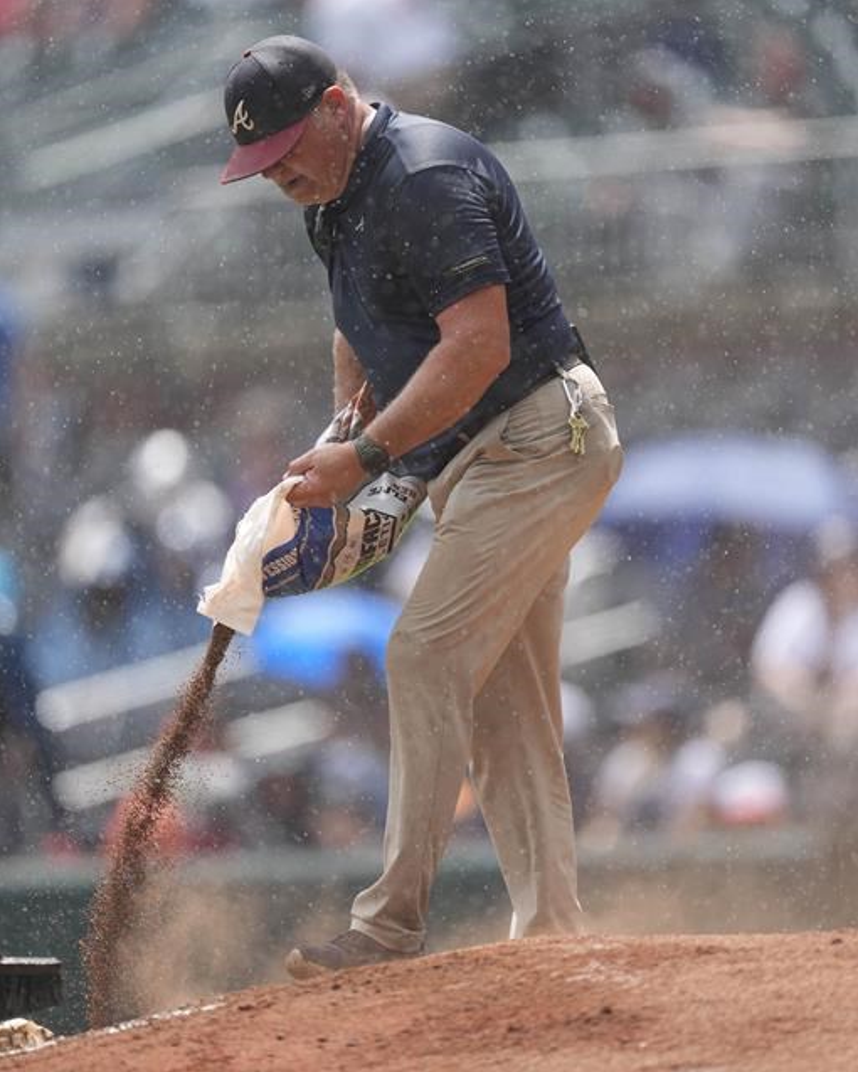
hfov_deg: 2.3
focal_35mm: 679
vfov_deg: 2.8
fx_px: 21542
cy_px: 481
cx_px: 429
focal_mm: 600
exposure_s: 1/5000
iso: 1000
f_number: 4
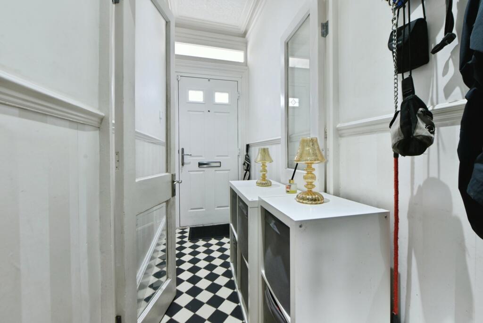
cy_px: 162
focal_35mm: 15
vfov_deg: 77.4
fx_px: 201
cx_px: 242
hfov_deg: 100.4
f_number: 8
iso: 560
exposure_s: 1/15
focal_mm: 15
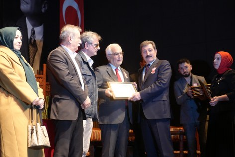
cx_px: 118
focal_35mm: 70
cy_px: 78
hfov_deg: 28.8
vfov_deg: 19.5
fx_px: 457
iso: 5000
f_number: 4
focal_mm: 70
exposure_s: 1/80
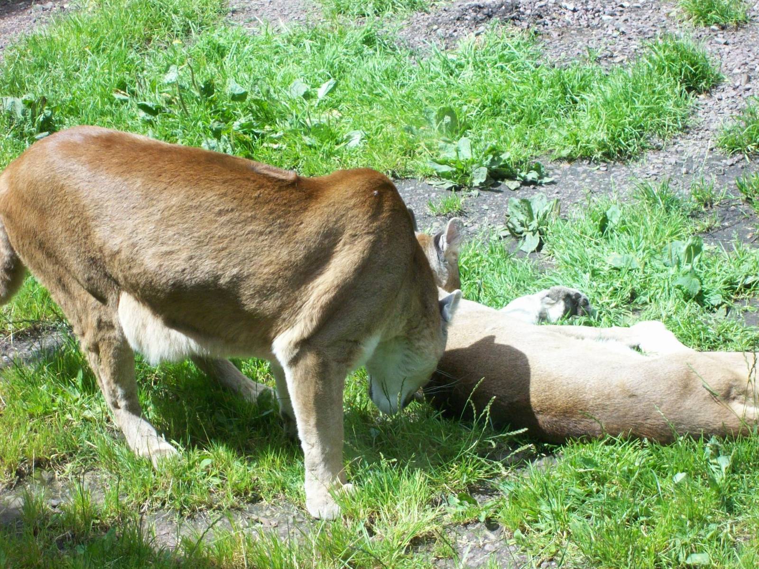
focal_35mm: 108
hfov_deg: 18.2
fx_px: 2368
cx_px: 380
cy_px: 284
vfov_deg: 13.7
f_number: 4.8
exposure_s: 1/257
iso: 118
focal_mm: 18
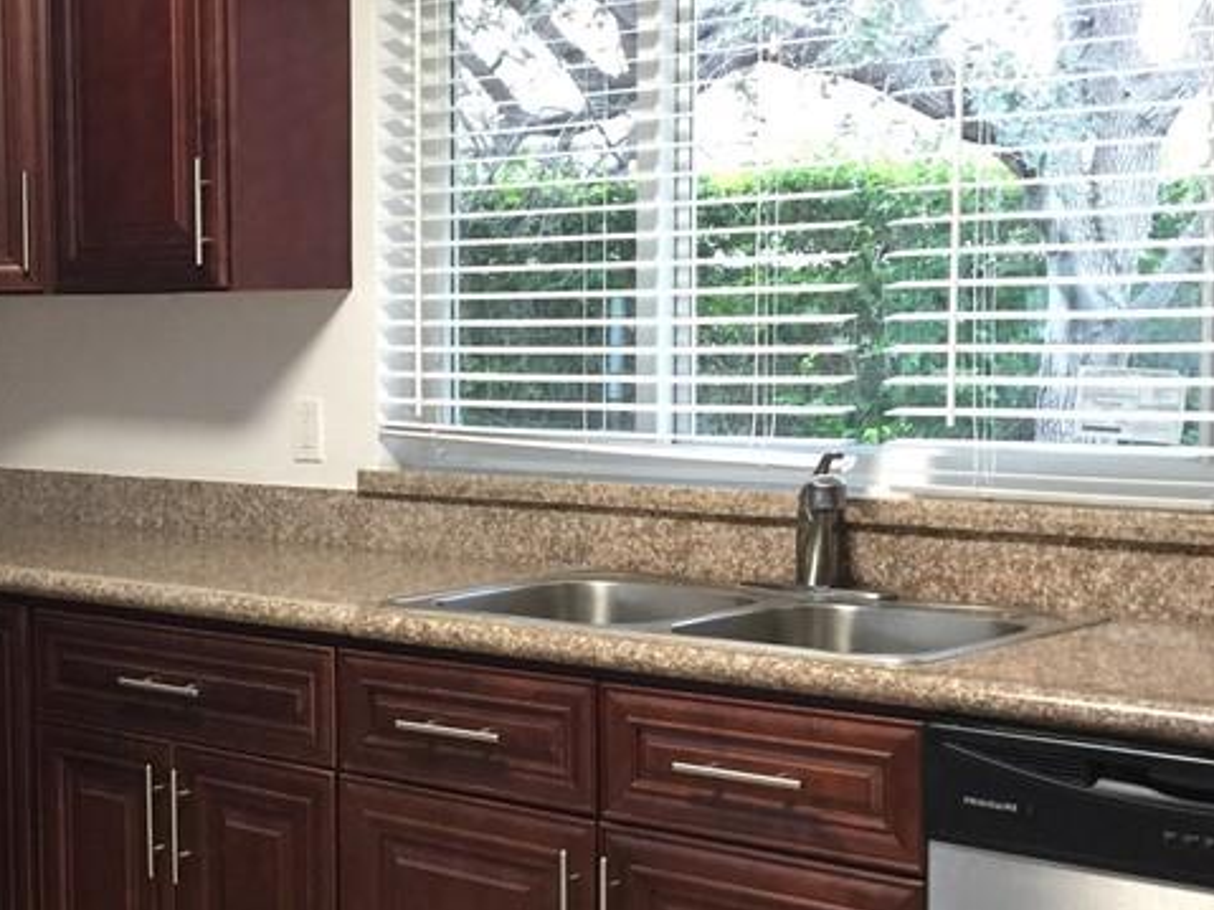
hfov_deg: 30.2
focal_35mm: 62
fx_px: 2174
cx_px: 185
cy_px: 525
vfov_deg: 23.6
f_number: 2.2
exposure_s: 1/10
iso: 100
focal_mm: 4.15
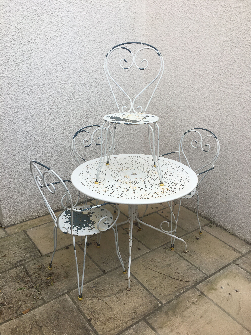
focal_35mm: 29
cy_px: 168
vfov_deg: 61.7
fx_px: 280
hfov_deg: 48.2
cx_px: 126
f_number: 2.2
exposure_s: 1/324
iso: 25
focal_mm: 4.15
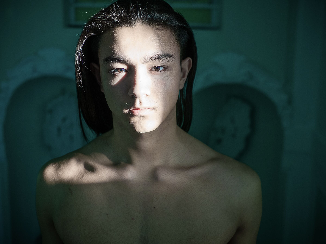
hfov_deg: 38.2
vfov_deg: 29.1
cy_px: 122
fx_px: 471
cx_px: 163
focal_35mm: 50
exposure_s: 1/160
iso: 400
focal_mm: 25
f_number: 2
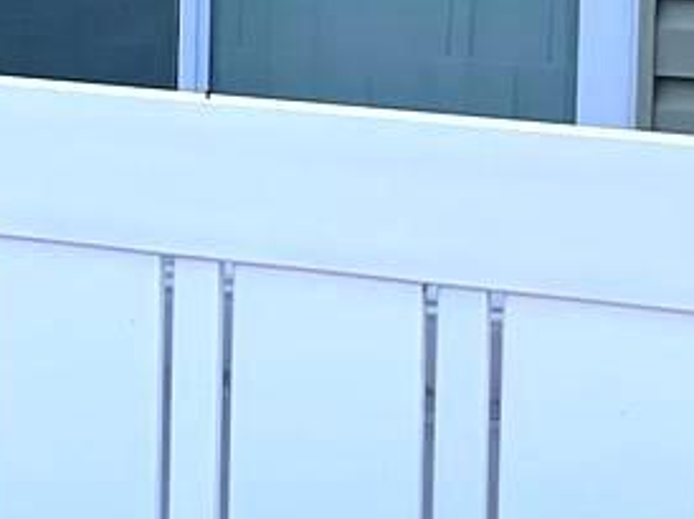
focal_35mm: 187
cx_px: -1244
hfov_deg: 9.0
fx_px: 3746
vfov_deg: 7.8
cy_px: -208
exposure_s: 1/454
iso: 32
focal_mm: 5.1
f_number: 1.6
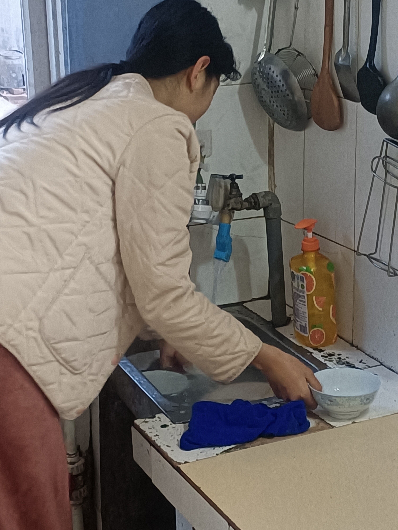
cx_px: 199
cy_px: 265
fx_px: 1165
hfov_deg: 19.4
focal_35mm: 76
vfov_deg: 25.7
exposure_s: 1/20
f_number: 1.8
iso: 1649
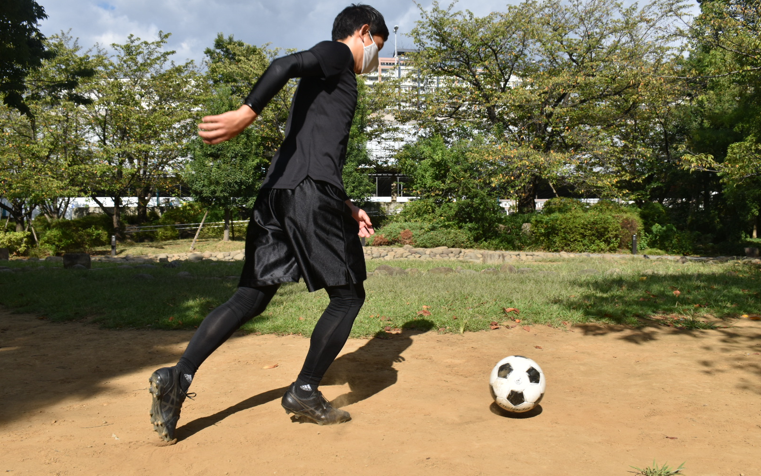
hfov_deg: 56.7
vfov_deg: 37.3
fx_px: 705
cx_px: 383
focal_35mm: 34
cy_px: 221
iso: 200
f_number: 10
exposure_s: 1/400
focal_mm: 22
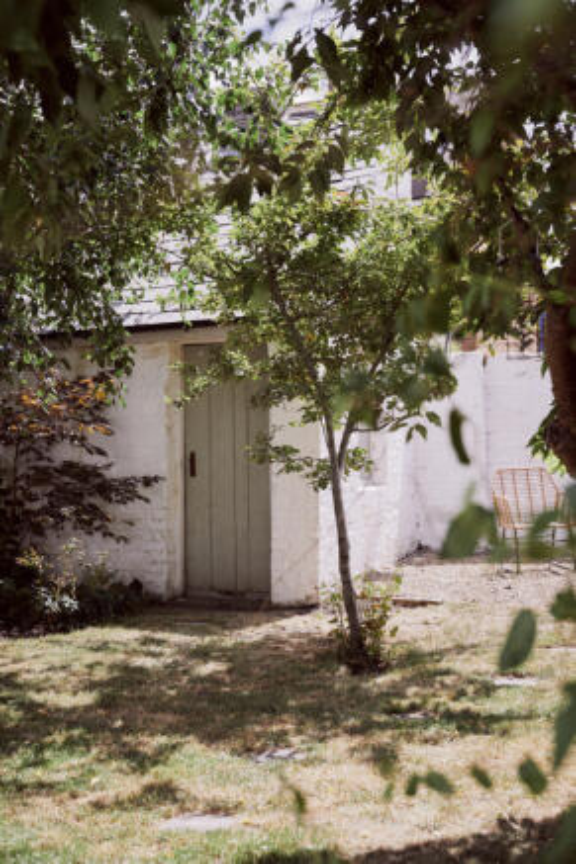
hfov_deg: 28.1
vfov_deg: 41.1
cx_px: 288
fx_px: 1153
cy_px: 432
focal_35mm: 48
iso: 125
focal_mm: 48
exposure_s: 1/320
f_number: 5
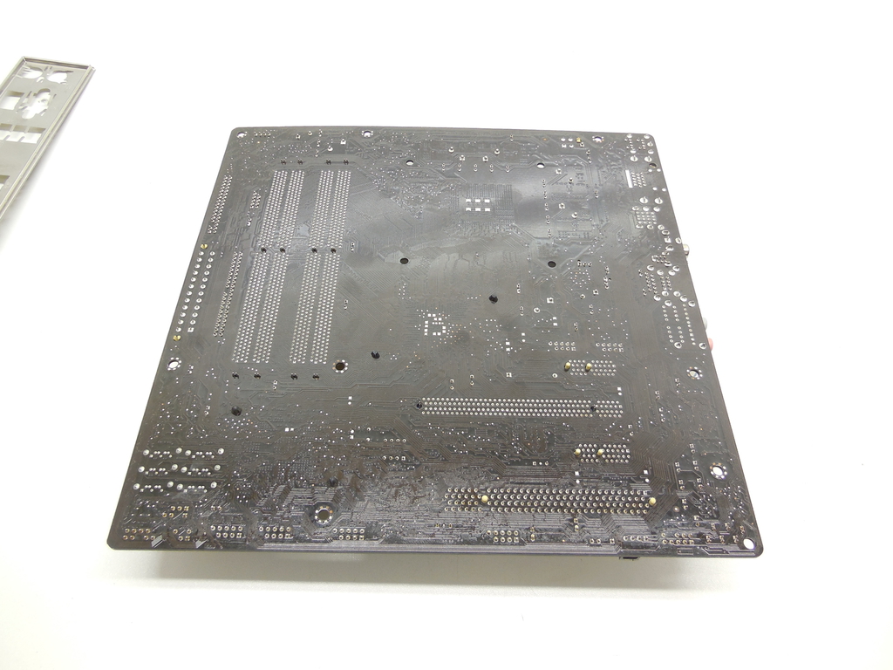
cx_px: 446
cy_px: 335
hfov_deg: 69.4
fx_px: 645
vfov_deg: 54.9
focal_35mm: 25
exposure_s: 1/60
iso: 125
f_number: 3.1
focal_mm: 4.5
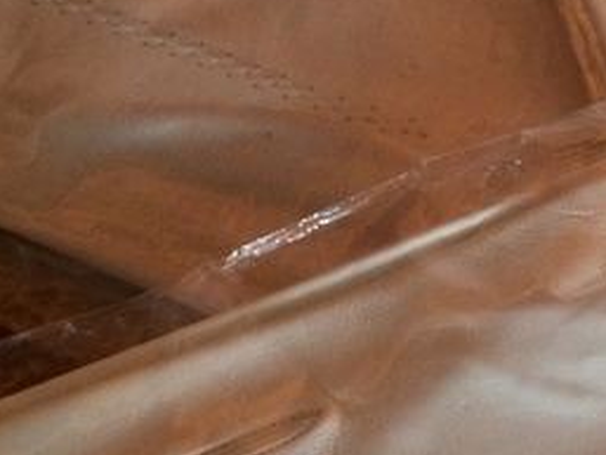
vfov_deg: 14.1
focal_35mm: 105
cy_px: 176
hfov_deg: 18.5
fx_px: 1839
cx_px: 526
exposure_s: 1/30
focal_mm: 4.12
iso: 320
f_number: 2.2
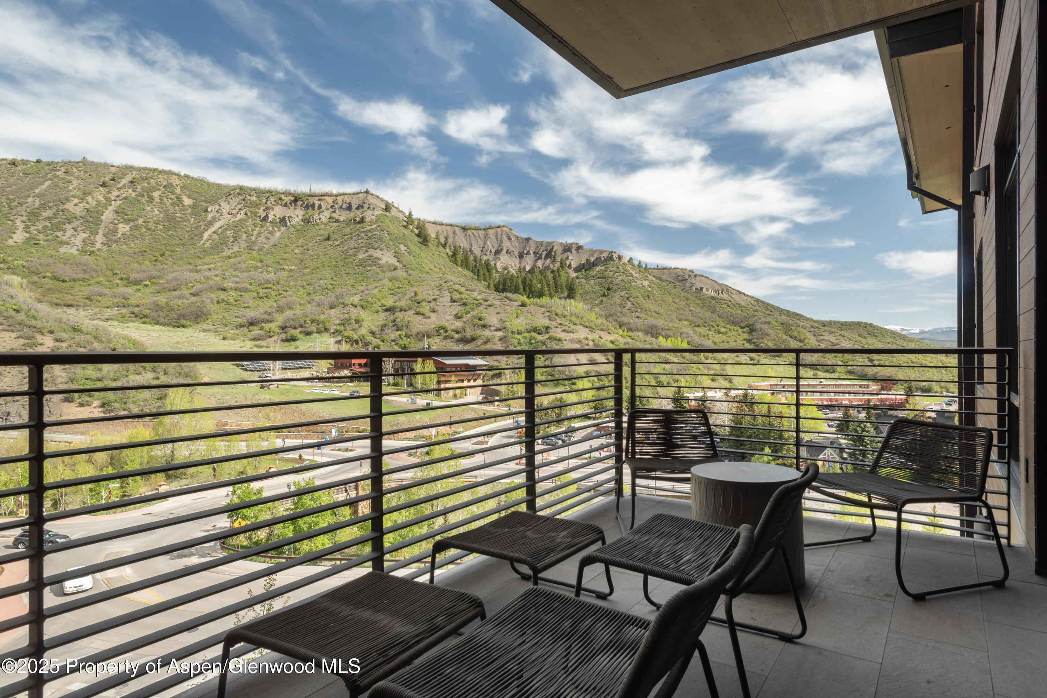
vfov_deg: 62.0
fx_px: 582
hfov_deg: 84.0
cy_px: 349
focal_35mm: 20
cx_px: 524
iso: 400
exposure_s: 1/60
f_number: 16
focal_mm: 20
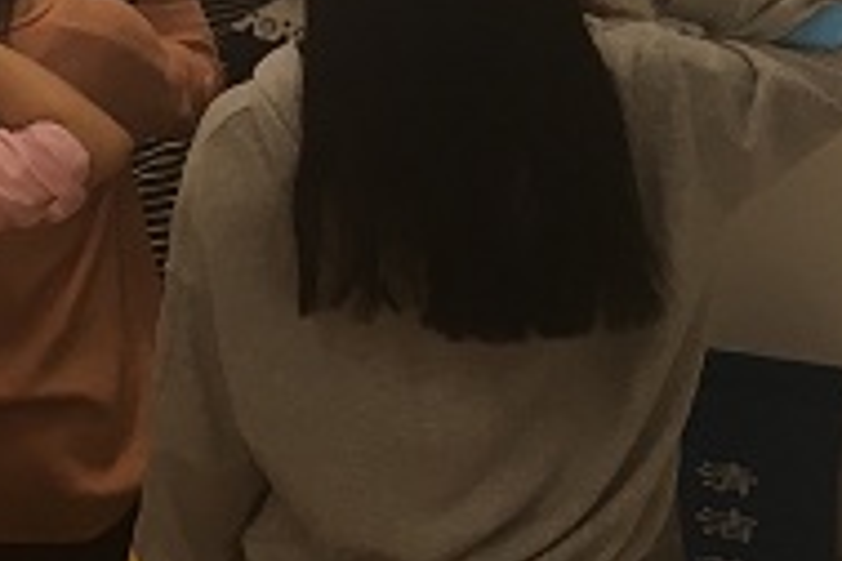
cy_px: -343
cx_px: -472
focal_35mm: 96
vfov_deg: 13.3
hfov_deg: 18.5
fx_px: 2245
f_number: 2.2
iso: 64
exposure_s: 1/33
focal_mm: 4.15
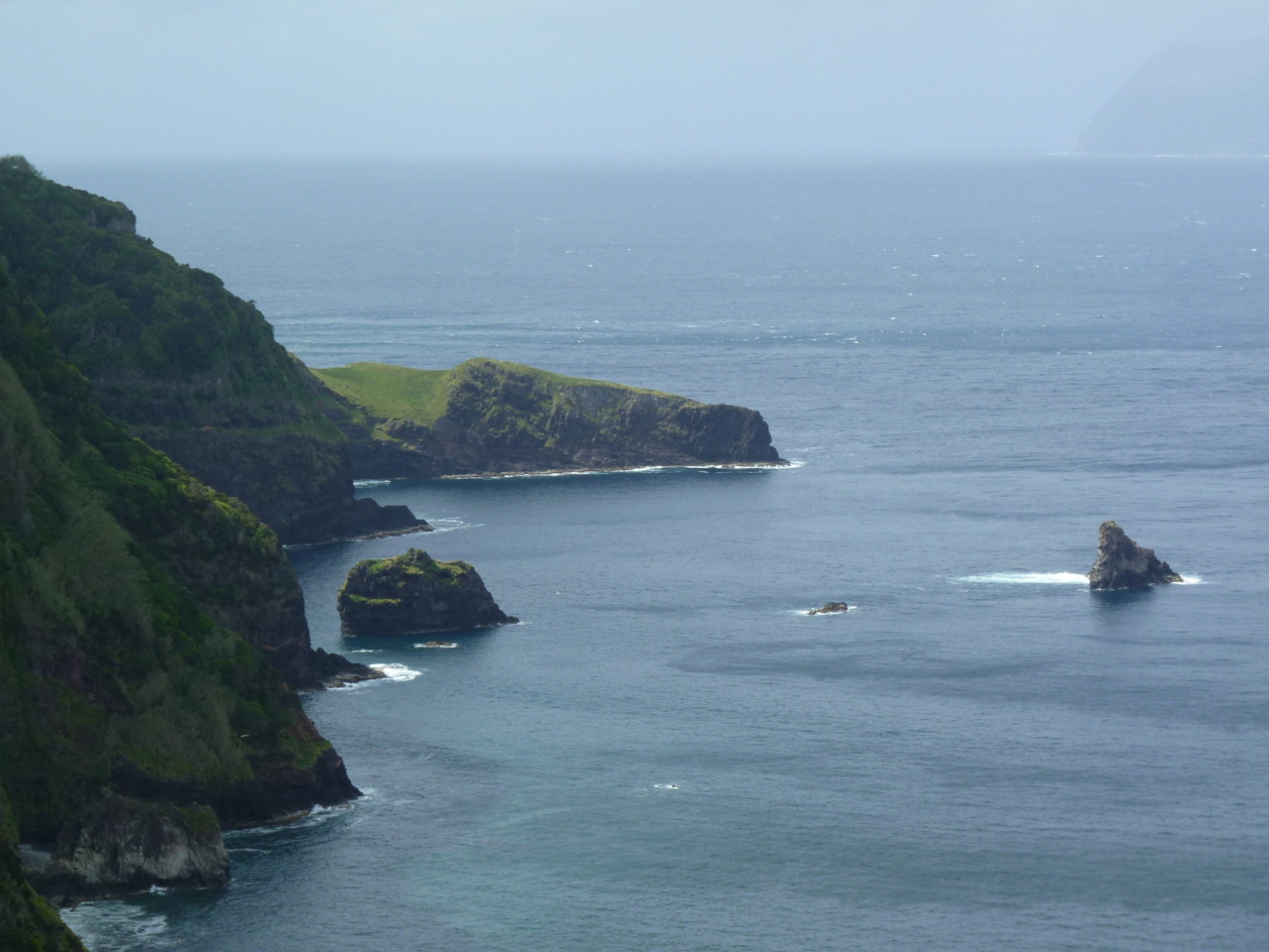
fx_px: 4143
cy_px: 476
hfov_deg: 17.4
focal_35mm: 113
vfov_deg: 13.1
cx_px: 634
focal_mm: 20.1
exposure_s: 1/400
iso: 80
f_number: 5.6
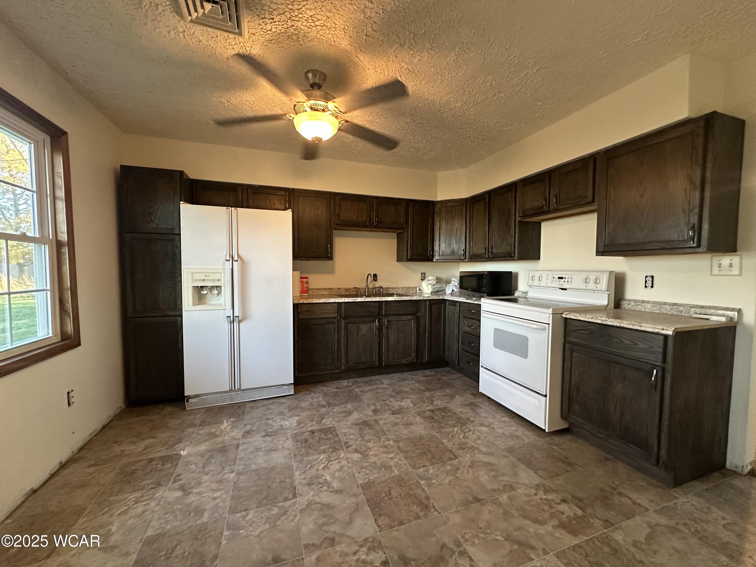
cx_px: 378
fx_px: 306
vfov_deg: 85.7
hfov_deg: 102.1
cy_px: 284
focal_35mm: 14
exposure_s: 1/60
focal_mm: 2.22
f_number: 2.2
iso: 400
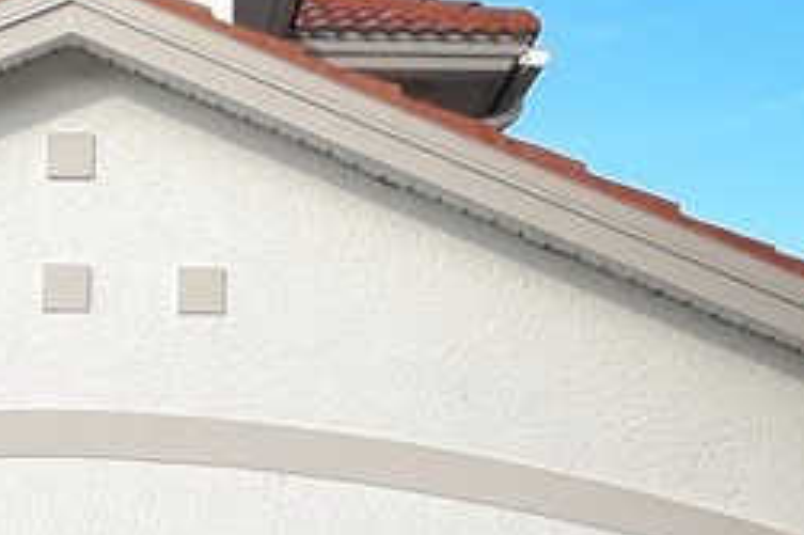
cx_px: -22
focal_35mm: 65
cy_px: 295
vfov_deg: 20.9
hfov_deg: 28.8
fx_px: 1451
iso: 200
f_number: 8
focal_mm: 10
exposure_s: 1/100
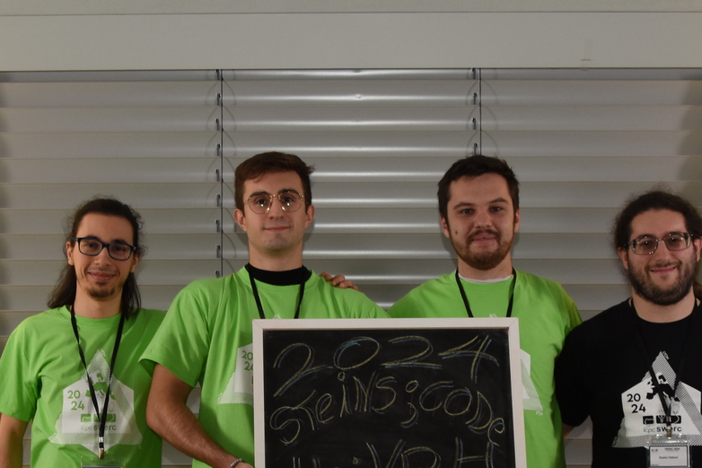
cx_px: 333
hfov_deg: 25.1
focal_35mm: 81
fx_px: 1579
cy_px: 399
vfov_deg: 16.7
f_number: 5
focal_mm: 22
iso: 400
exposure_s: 1/80
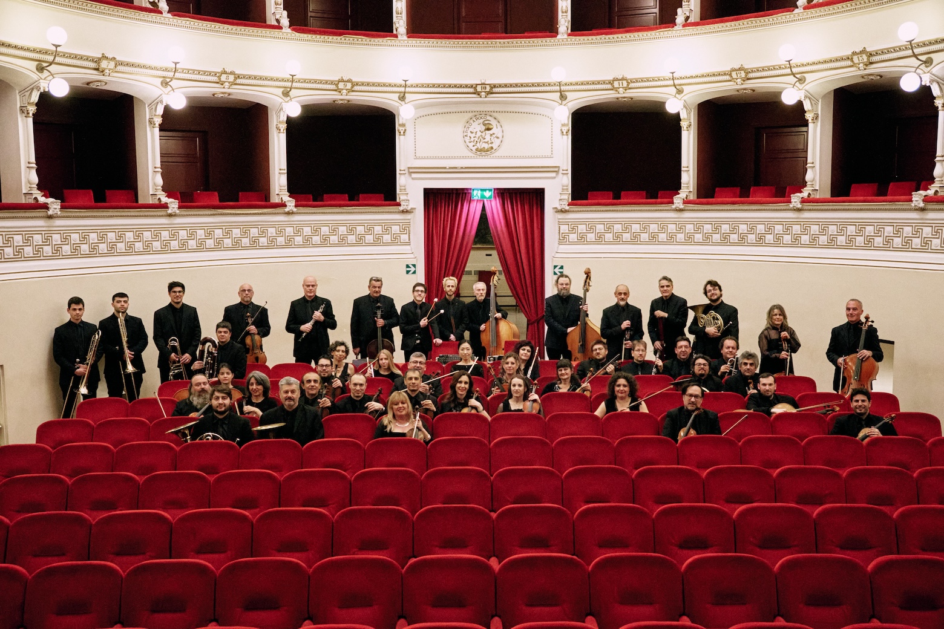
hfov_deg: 54.4
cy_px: 314
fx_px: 918
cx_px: 472
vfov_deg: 37.9
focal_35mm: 35
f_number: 3.2
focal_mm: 23.3
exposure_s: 1/125
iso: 10000
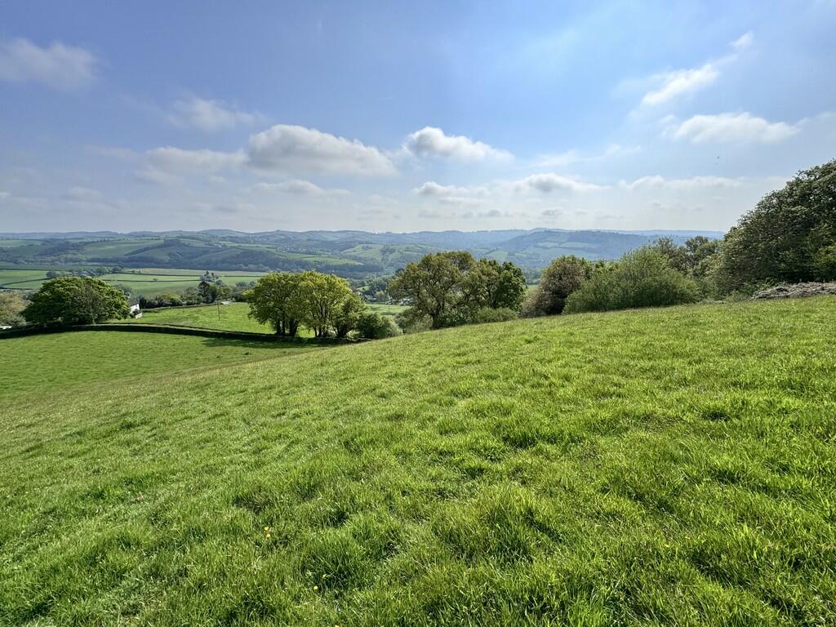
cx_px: 418
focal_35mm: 14
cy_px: 314
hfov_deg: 102.1
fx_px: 338
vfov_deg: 85.7
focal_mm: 2.22
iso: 50
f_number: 2.2
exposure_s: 1/3546
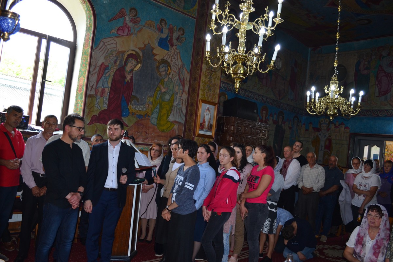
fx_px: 295
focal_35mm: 27
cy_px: 131
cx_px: 196
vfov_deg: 47.9
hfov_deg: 67.4
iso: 400
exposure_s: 1/100
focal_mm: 18
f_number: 4
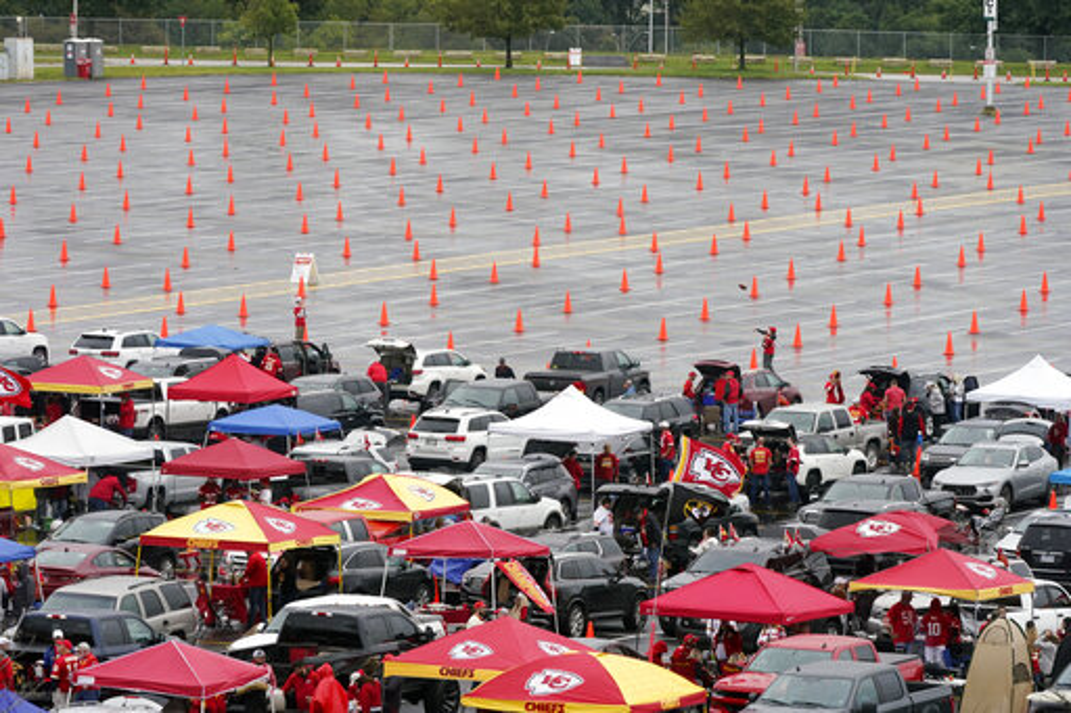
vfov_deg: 5.8
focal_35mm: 235
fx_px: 6989
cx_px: 536
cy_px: 356
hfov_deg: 8.8
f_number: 14
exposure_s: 1/320
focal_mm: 235
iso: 1600
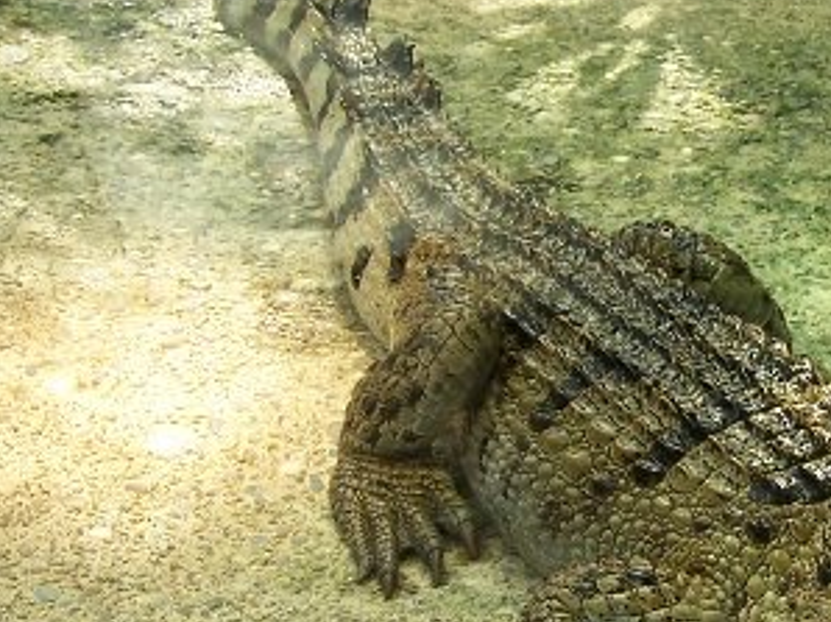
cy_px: 371
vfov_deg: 13.1
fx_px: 2711
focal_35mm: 113
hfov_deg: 17.0
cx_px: 856
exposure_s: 1/80
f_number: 2.9
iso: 80
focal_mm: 7.1
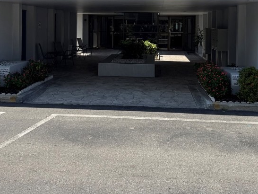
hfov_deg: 42.0
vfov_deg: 31.1
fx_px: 336
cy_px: 28
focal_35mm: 45
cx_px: 121
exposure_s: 1/3597
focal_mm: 6.76
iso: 80
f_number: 1.78
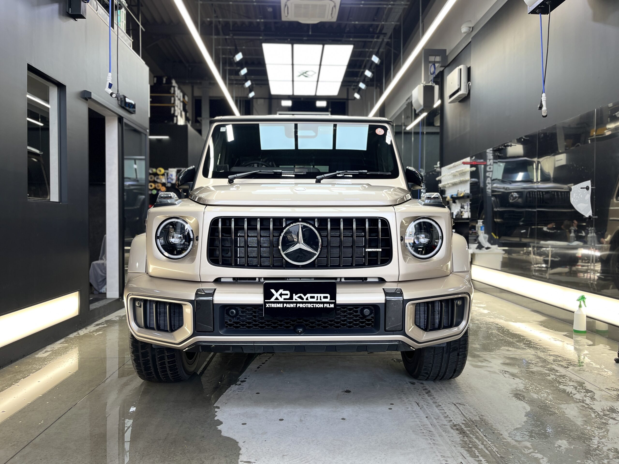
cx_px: 310
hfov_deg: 67.3
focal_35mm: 26
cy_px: 232
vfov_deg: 53.1
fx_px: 465
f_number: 1.6
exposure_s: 1/120
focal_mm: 5.1
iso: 50
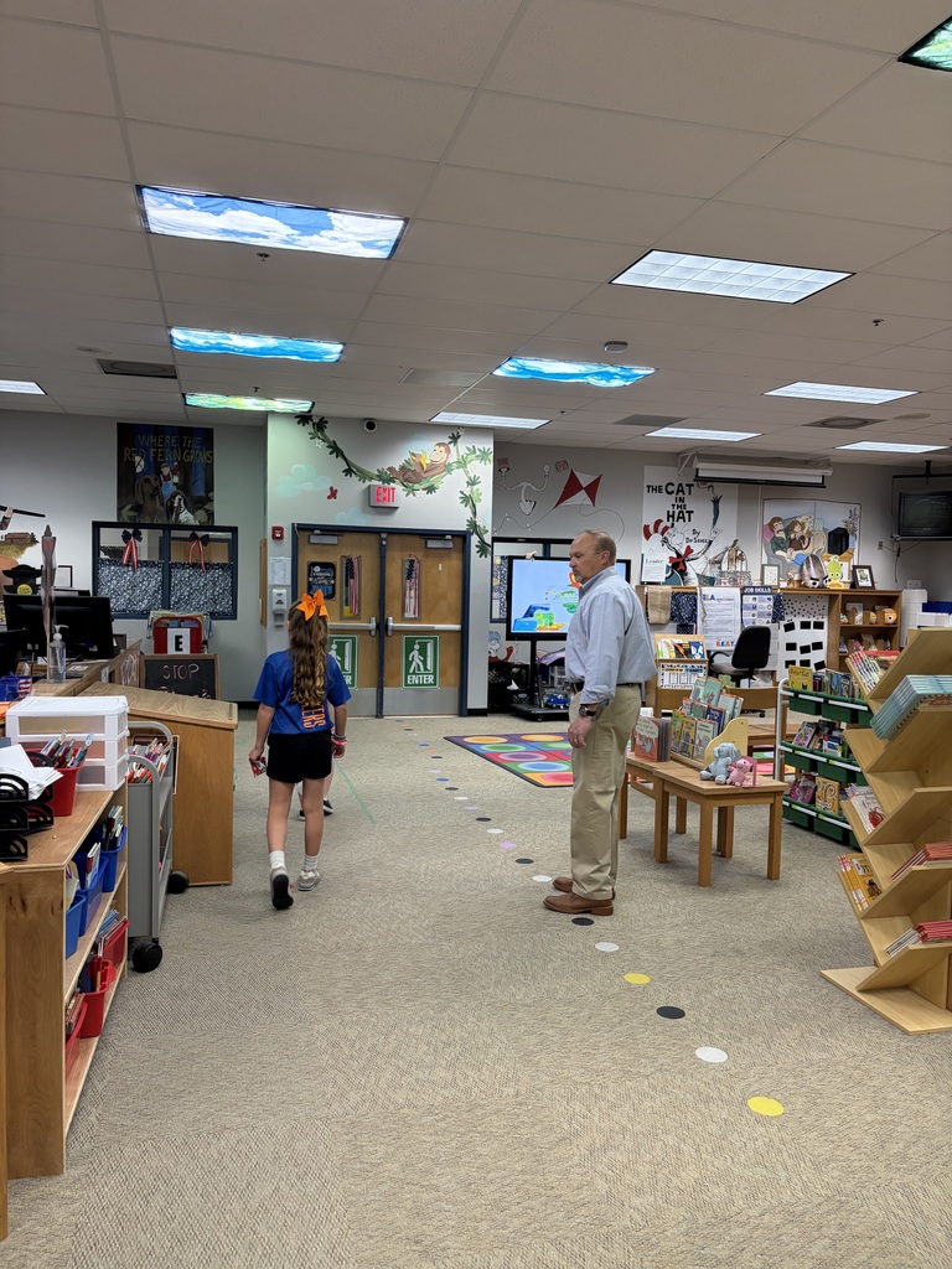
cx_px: 476
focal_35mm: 26
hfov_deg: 53.1
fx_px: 953
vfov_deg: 67.3
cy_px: 634
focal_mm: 5.96
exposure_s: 1/120
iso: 200
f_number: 1.6
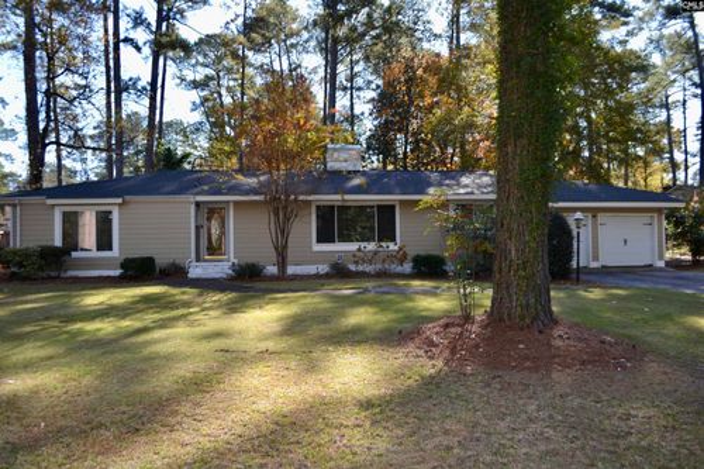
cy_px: 234
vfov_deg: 47.9
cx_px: 352
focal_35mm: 27
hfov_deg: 67.4
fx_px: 528
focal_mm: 18
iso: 100
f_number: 4
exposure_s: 1/160
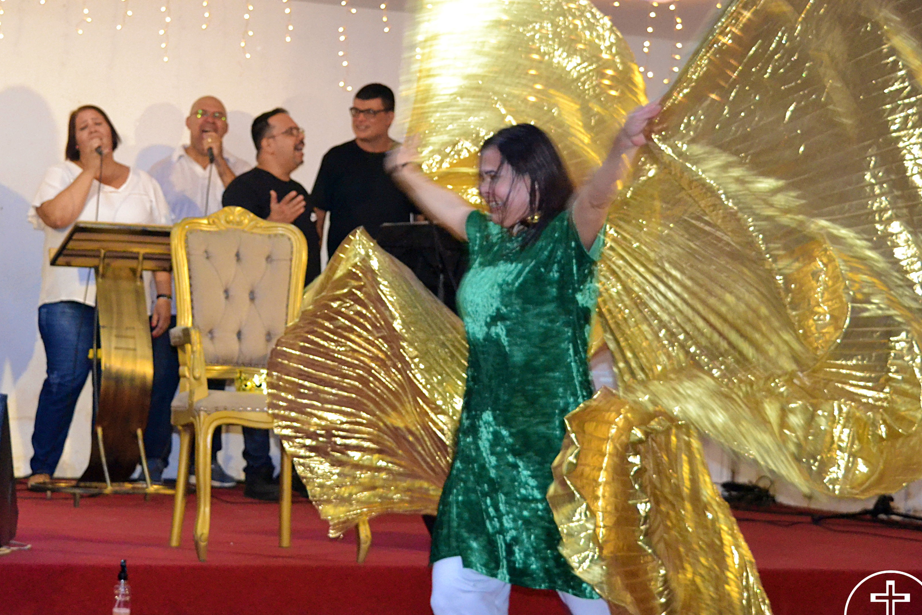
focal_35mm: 85
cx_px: 319
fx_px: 2177
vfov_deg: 16.1
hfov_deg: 23.8
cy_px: 252
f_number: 4.8
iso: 2500
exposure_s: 1/60
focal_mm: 40
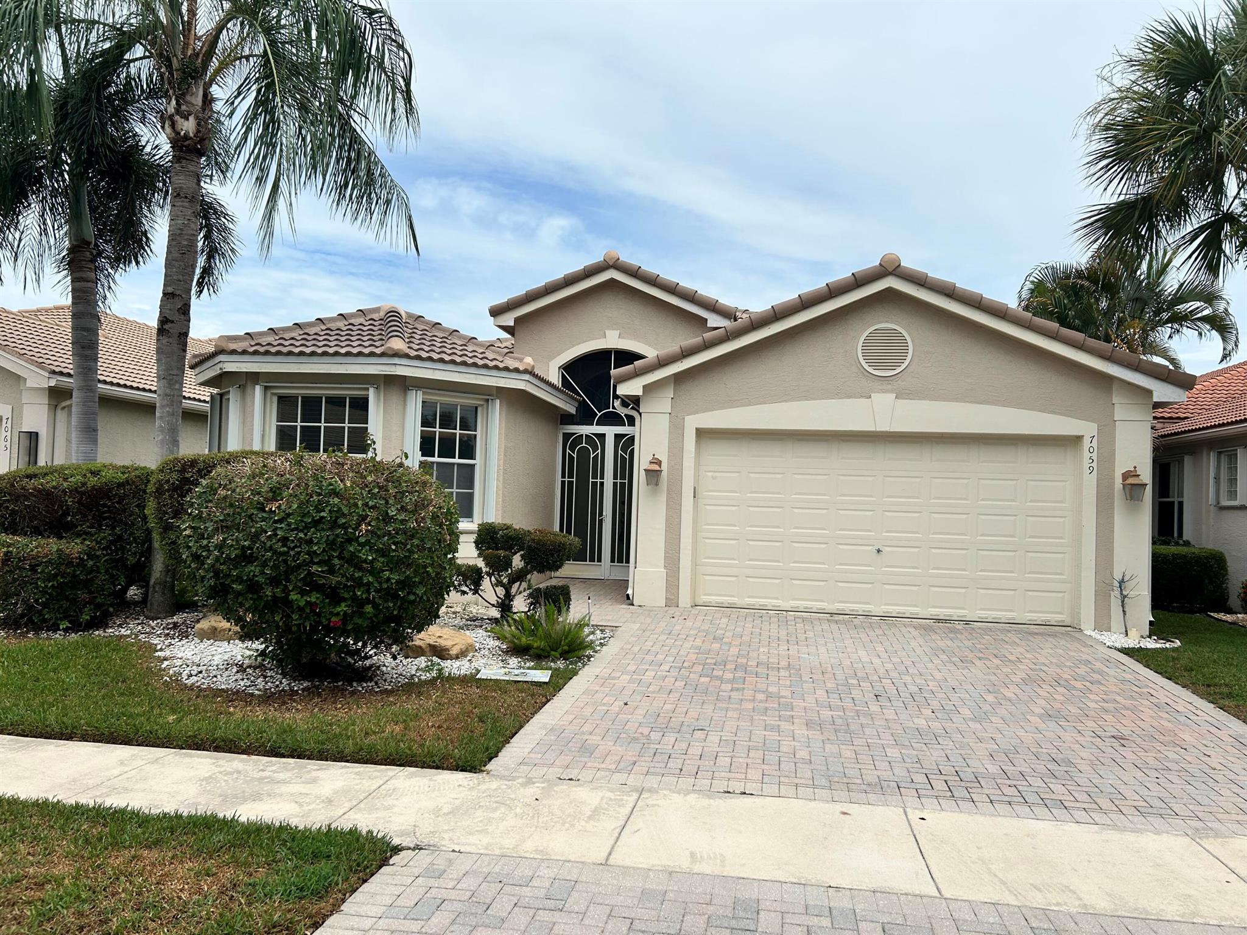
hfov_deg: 67.3
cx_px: 624
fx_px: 937
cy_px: 468
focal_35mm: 26
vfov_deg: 53.1
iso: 50
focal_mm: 5.7
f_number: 1.5
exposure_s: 1/8000
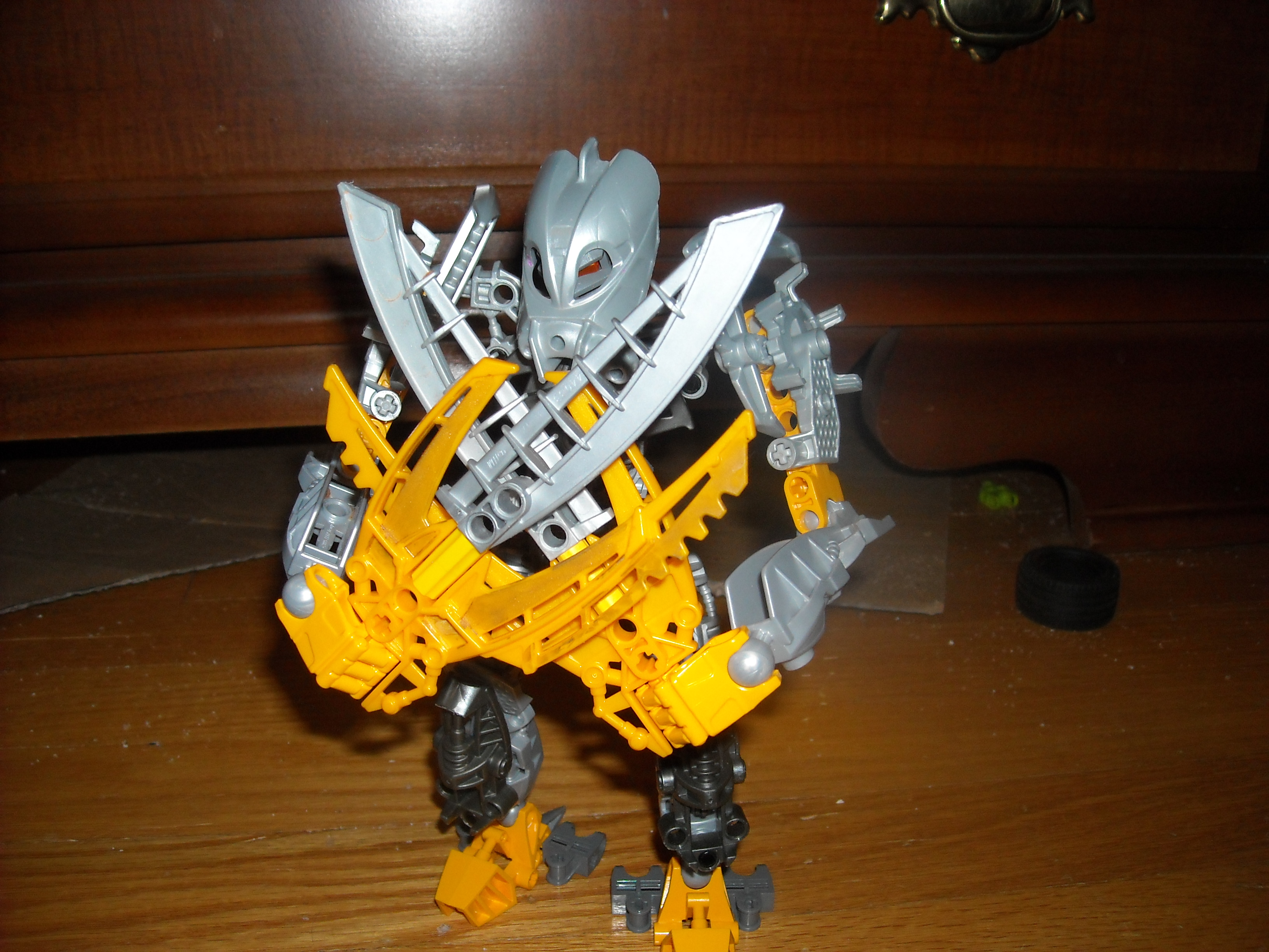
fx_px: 1283
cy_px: 476
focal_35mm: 35
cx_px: 634
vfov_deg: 40.7
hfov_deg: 52.6
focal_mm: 5.7
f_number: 2.8
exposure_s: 1/60
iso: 200
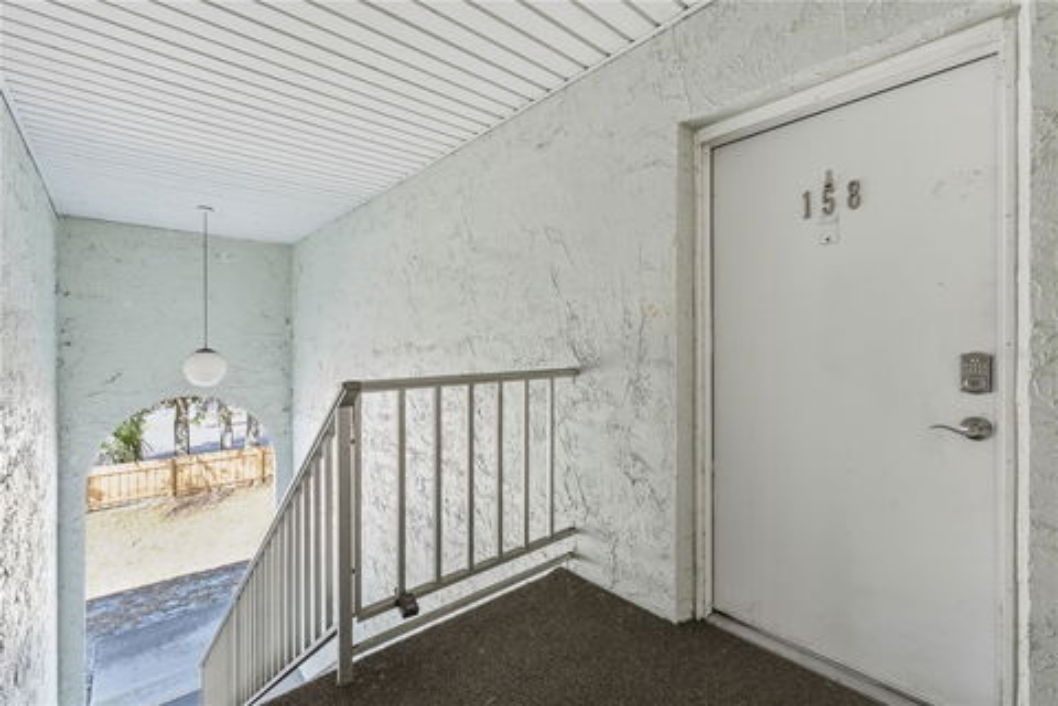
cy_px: 353
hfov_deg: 95.0
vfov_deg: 72.1
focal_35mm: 16
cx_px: 529
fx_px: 485
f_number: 7.1
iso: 2000
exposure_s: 1/500
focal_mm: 16.5
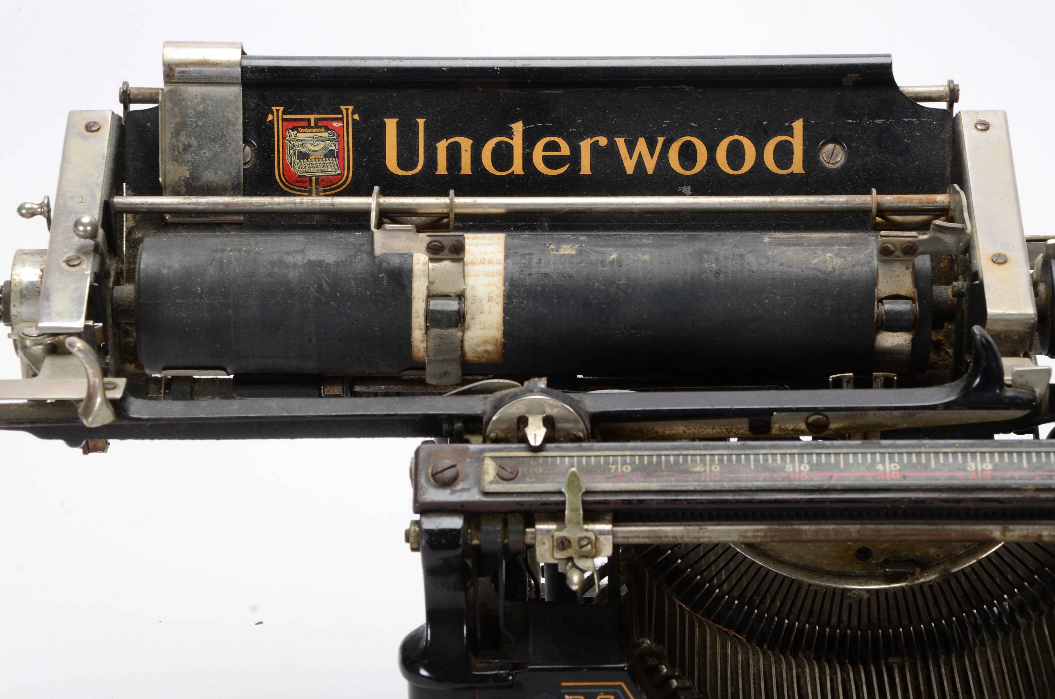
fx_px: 3509
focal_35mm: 120
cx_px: 528
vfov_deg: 11.4
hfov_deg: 17.1
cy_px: 350
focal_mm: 80
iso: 200
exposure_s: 1/160
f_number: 14
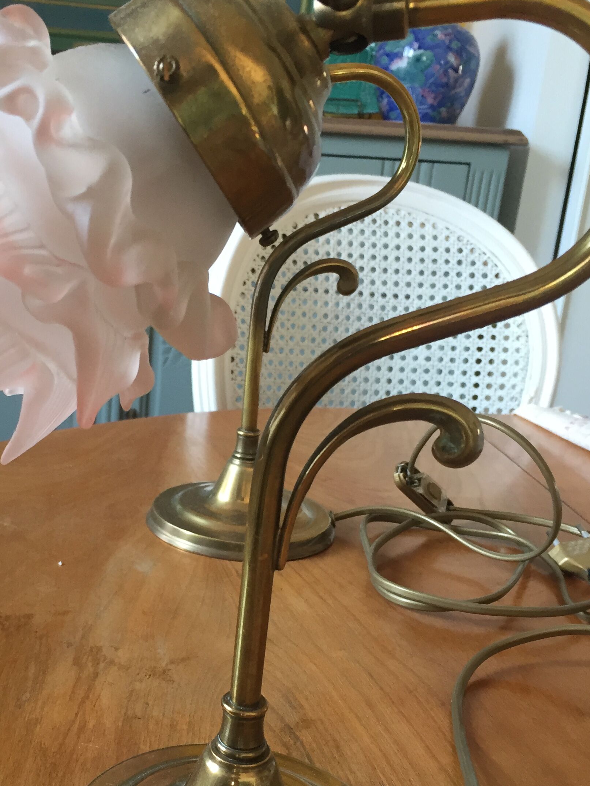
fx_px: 1000
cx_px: 190
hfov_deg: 32.6
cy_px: 477
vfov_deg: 42.7
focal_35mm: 44
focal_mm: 4.15
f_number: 2.2
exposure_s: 1/33
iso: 50
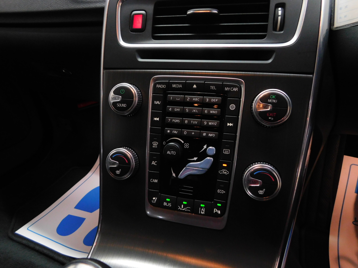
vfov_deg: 58.9
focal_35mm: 23
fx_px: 238
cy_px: 134
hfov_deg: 73.9
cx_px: 179
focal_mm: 4
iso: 400
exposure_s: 1/20
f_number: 3
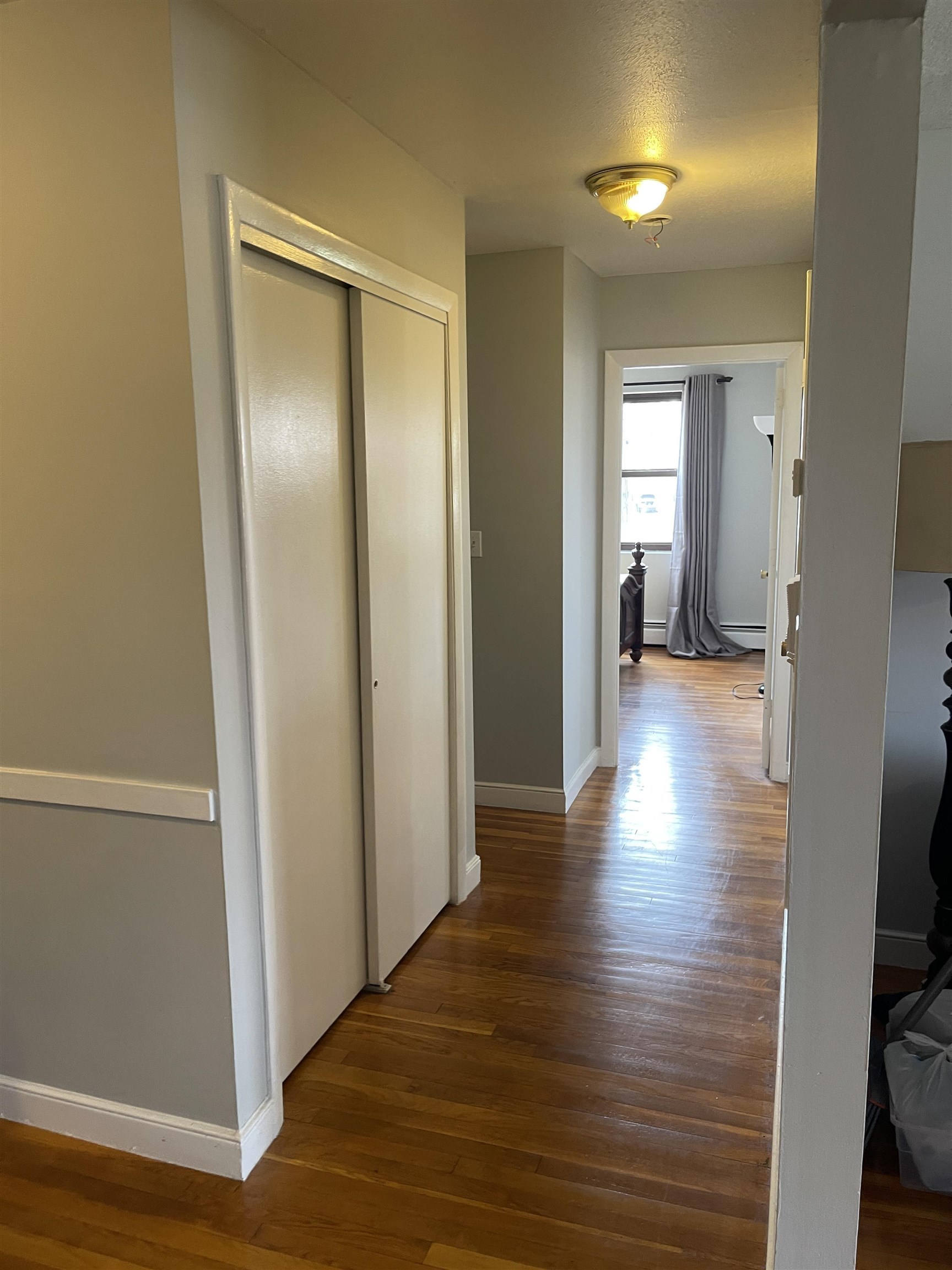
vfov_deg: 69.4
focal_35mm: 25
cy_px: 635
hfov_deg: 54.9
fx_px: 917
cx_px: 476
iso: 160
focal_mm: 5.1
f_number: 1.6
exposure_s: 1/60
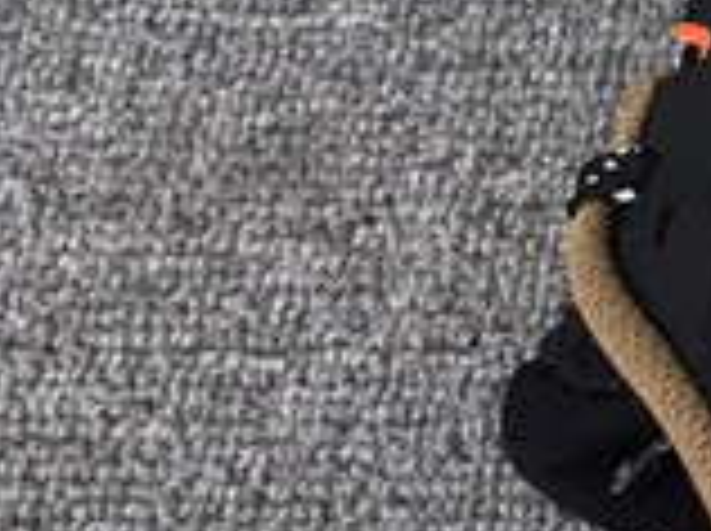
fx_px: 3630
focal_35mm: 177
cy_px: -88
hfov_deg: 9.6
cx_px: 1832
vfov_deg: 8.3
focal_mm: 3.3
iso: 25
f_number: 2.4
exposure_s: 1/176
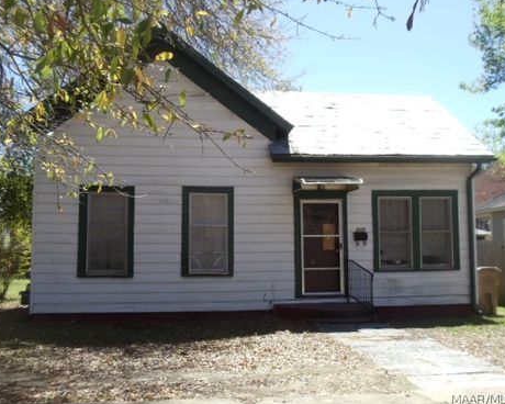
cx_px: 240
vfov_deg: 28.6
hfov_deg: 35.4
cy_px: 201
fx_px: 792
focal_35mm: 53
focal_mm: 6.81
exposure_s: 1/500
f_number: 3.7
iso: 100
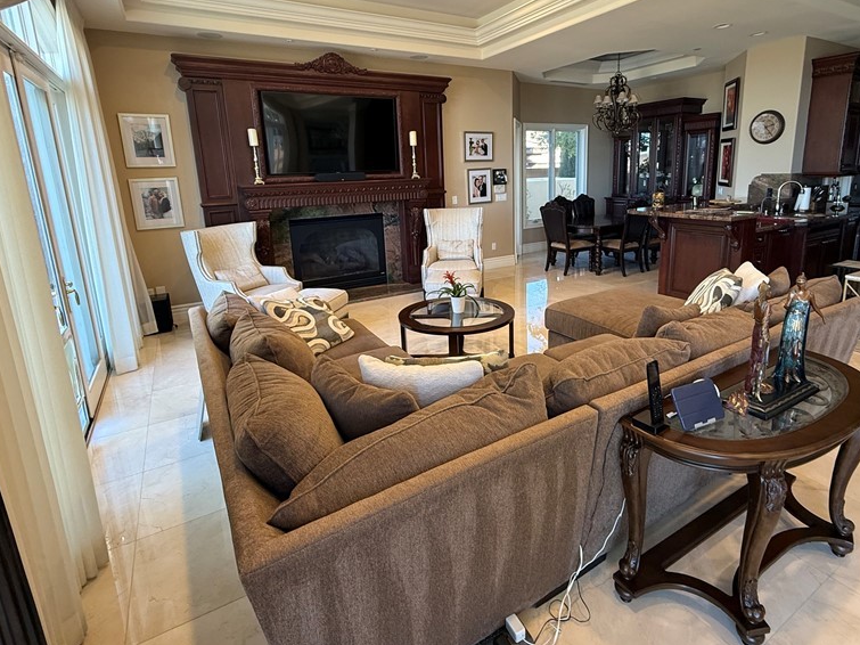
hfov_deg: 84.5
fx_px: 472
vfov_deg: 68.2
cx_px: 465
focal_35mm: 19
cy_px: 267
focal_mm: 2.22
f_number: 2.2
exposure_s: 1/60
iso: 200
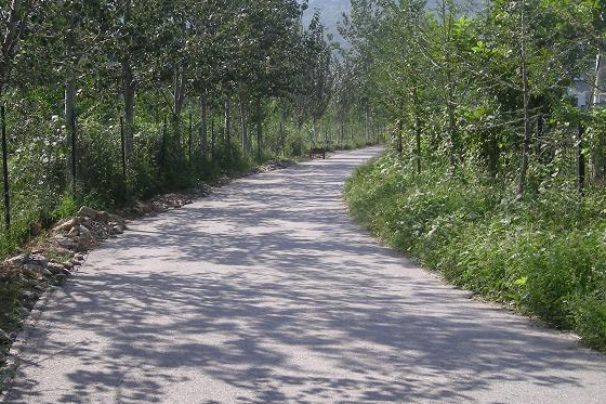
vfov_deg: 22.6
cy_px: 168
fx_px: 1010
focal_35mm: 60
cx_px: 287
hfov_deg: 33.4
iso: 50
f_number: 2.8
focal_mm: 5.7
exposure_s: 1/570
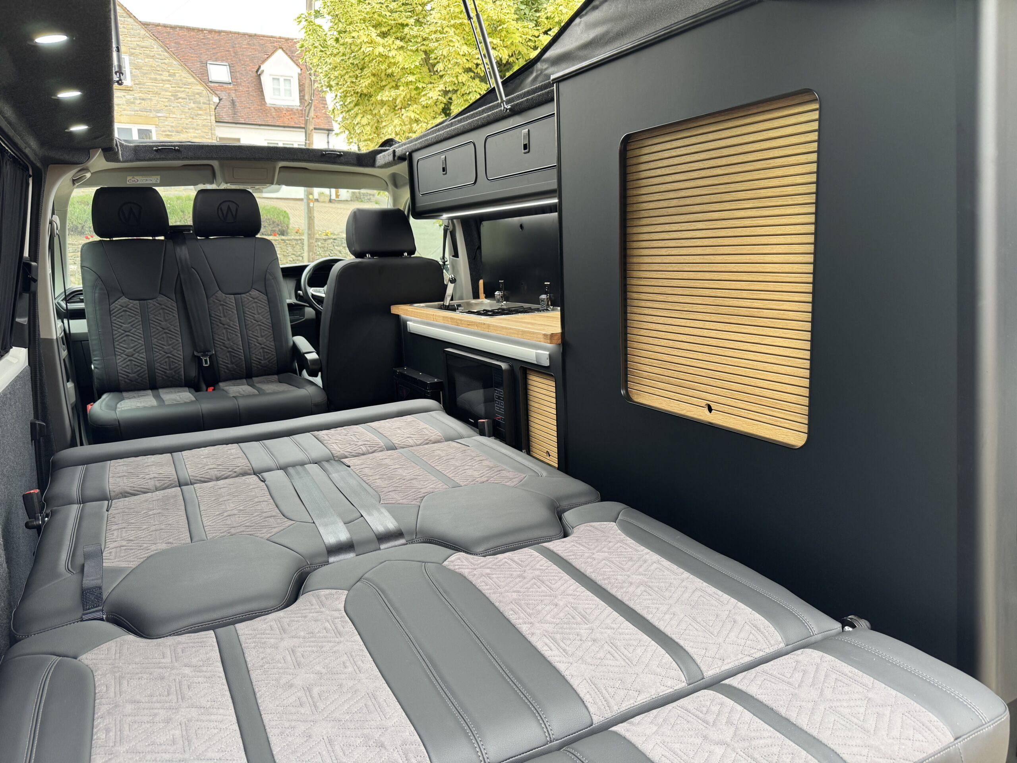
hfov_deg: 71.6
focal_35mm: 24
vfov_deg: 56.8
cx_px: 508
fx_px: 705
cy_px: 382
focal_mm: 6.76
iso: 125
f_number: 1.78
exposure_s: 1/121
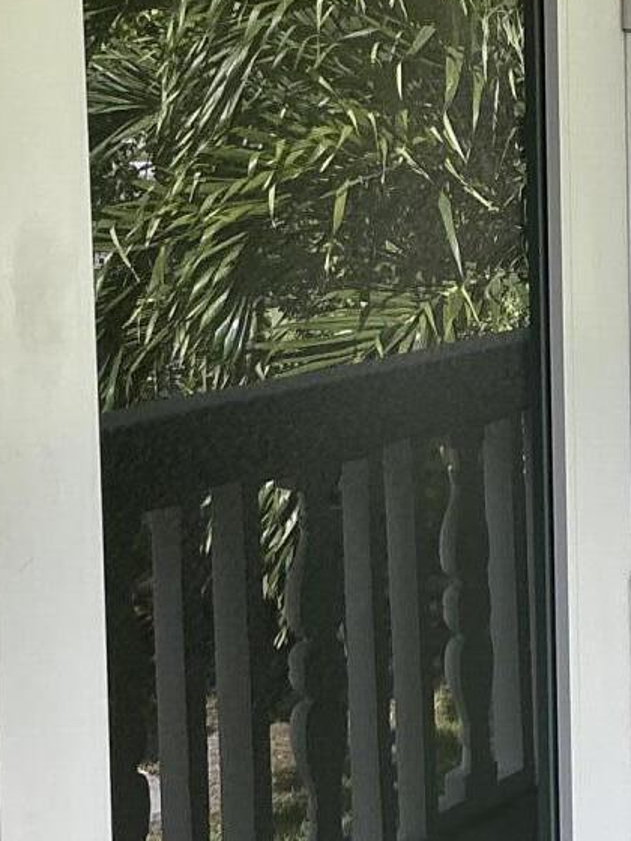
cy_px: 305
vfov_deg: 19.6
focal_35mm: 100
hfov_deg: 14.6
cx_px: 605
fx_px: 2430
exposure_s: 1/243
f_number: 1.8
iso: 20
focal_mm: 3
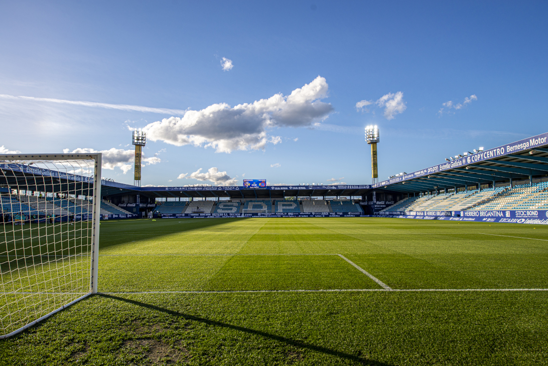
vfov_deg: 55.1
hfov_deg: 76.1
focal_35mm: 23
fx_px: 350
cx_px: 274
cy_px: 183
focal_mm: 23
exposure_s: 1/800
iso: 200
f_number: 6.3
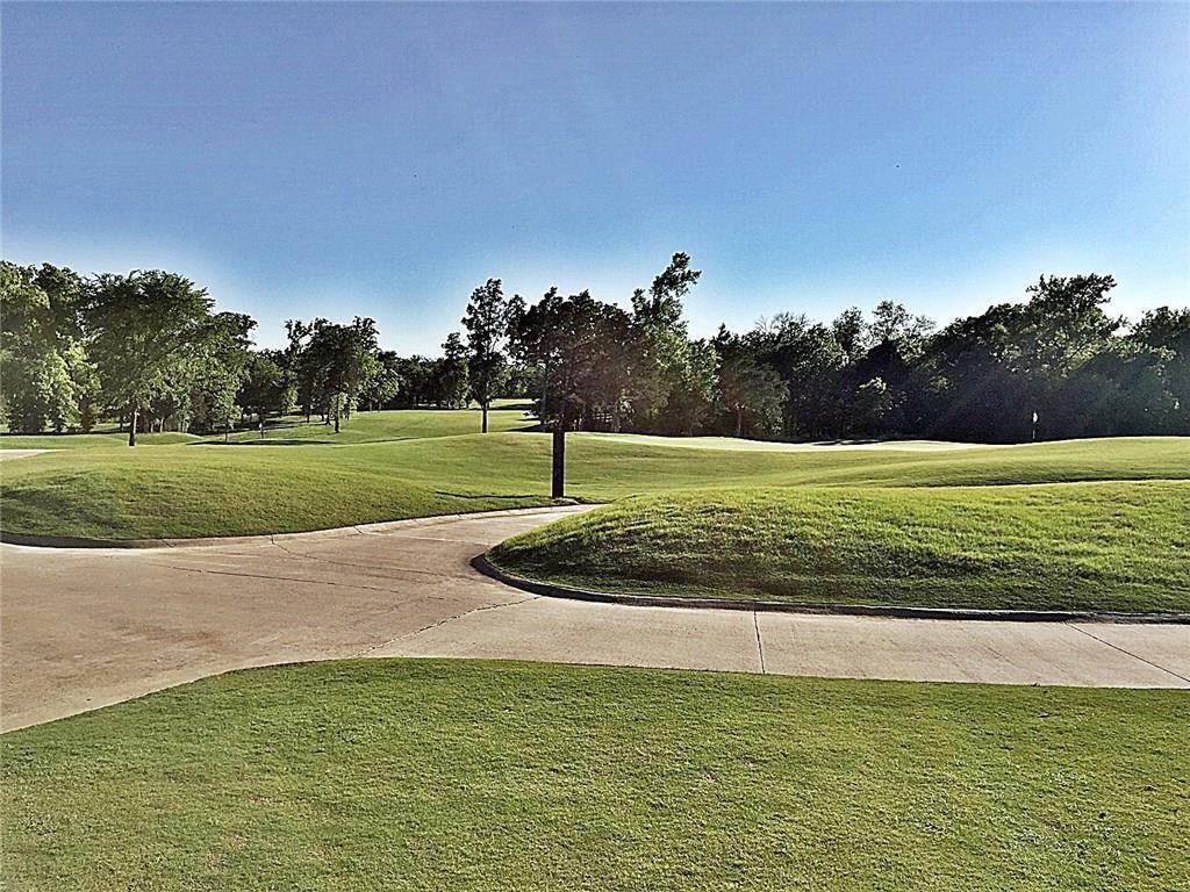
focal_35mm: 29
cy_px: 446
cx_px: 595
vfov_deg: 48.2
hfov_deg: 61.7
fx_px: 997
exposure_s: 1/2825
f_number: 2.2
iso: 32
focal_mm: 4.15
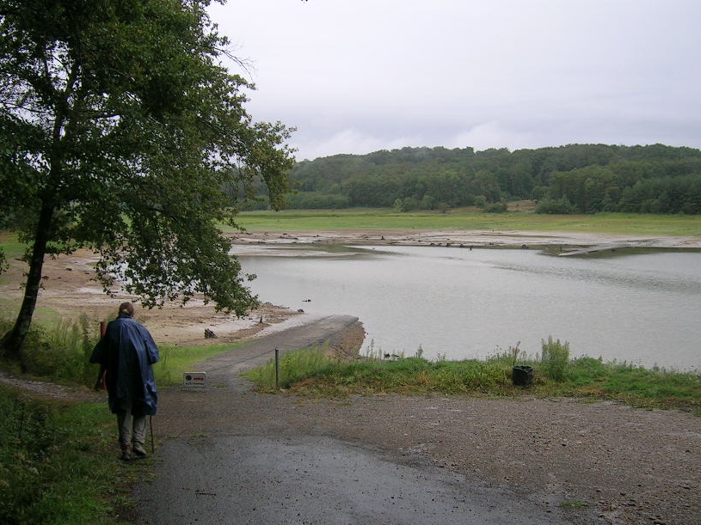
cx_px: 377
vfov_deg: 32.9
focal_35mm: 44
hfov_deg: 42.9
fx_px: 891
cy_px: 275
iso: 50
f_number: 2.8
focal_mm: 5.4
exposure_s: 1/89.2
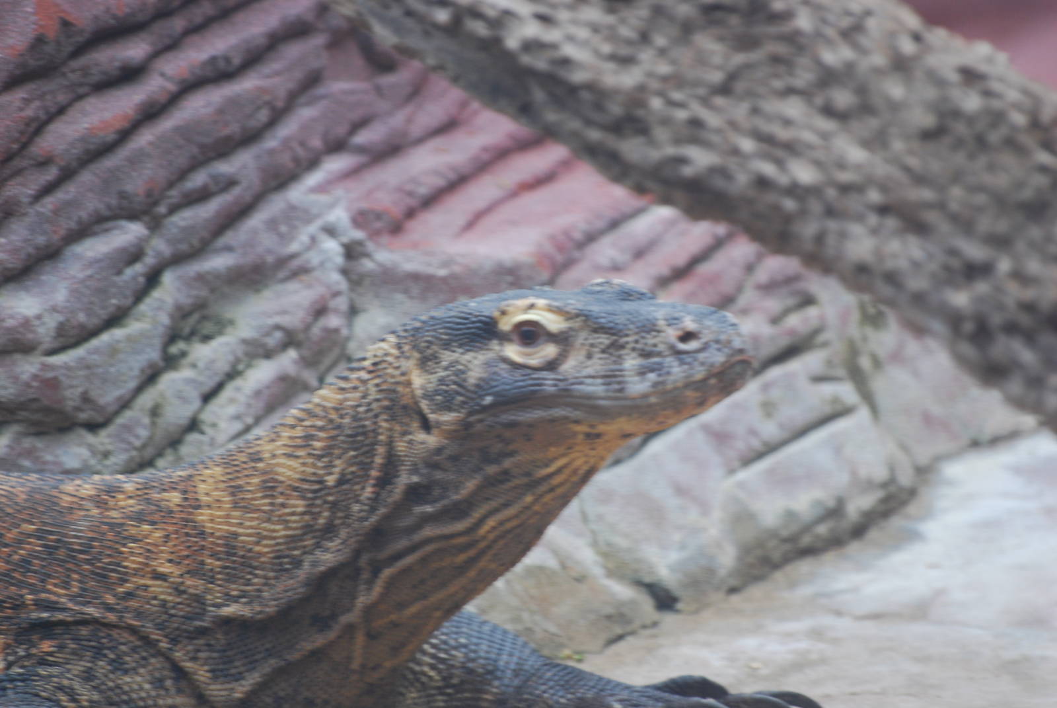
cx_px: 528
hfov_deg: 4.6
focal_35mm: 450
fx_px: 13228
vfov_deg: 3.1
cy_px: 354
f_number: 5.6
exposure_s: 1/40
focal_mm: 300
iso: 400
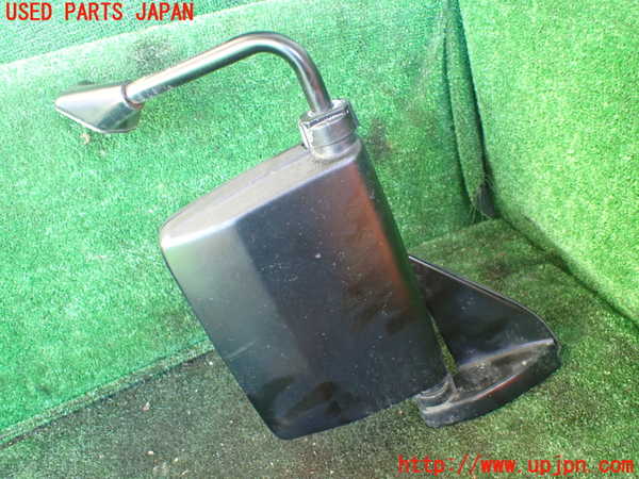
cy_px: 240
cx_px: 320
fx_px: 554
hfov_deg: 60.0
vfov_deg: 46.8
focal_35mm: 30
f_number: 2.3
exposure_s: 1/80
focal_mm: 5.4
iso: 800
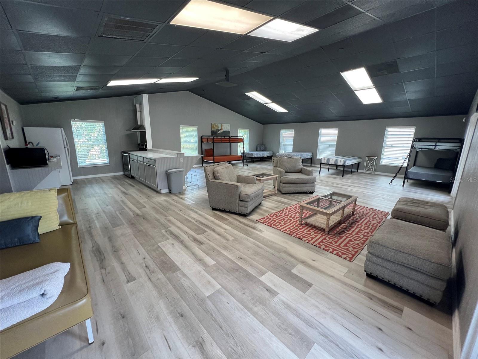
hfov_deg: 106.2
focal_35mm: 13
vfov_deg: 89.9
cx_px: 239
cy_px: 180
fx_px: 180
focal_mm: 1.57
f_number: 1.8
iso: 125
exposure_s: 1/120
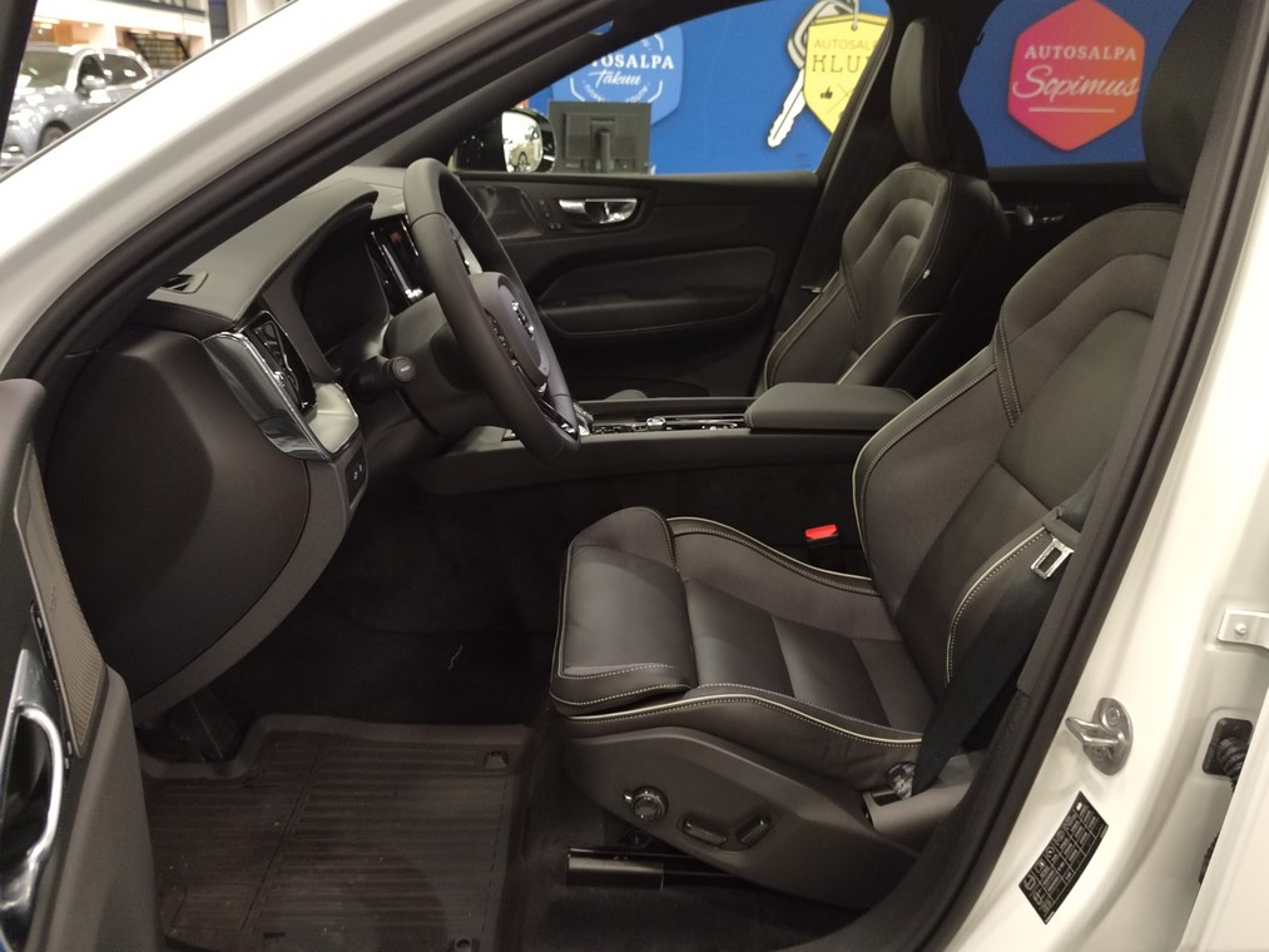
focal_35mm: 29
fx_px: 1063
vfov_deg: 48.2
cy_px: 476
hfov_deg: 61.7
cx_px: 634
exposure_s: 1/50
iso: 3997
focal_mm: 5.52
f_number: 1.9
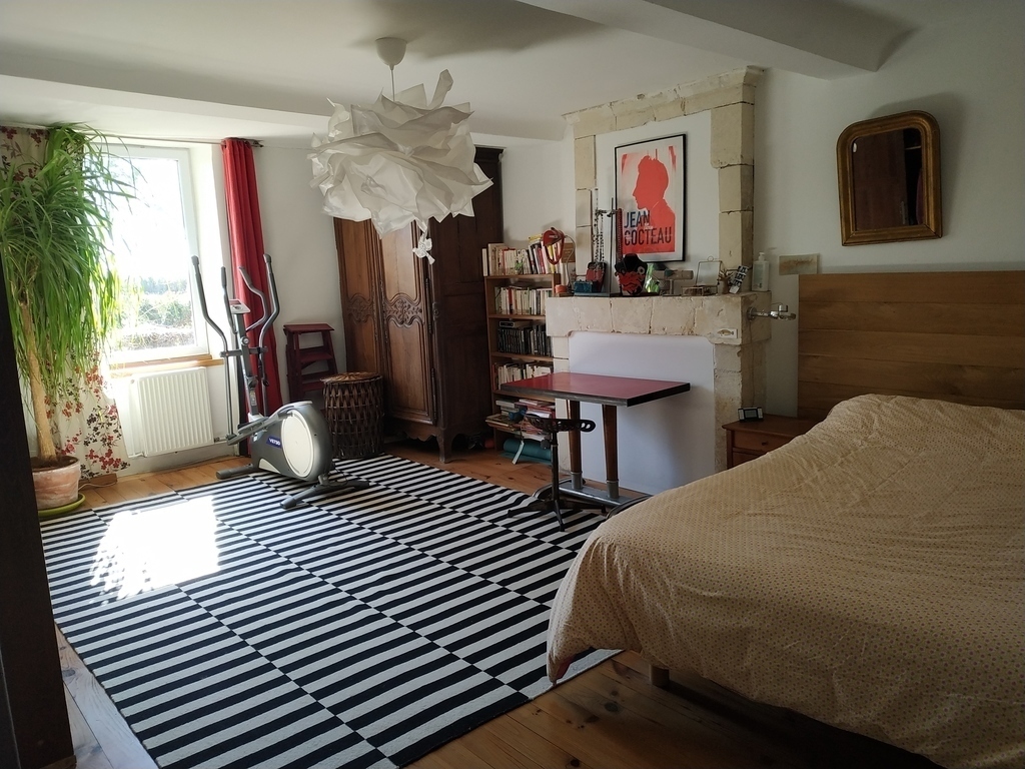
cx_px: 512
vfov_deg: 56.8
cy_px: 384
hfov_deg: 71.6
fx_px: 711
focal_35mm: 24
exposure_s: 1/100
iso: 320
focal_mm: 3.94
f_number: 1.9
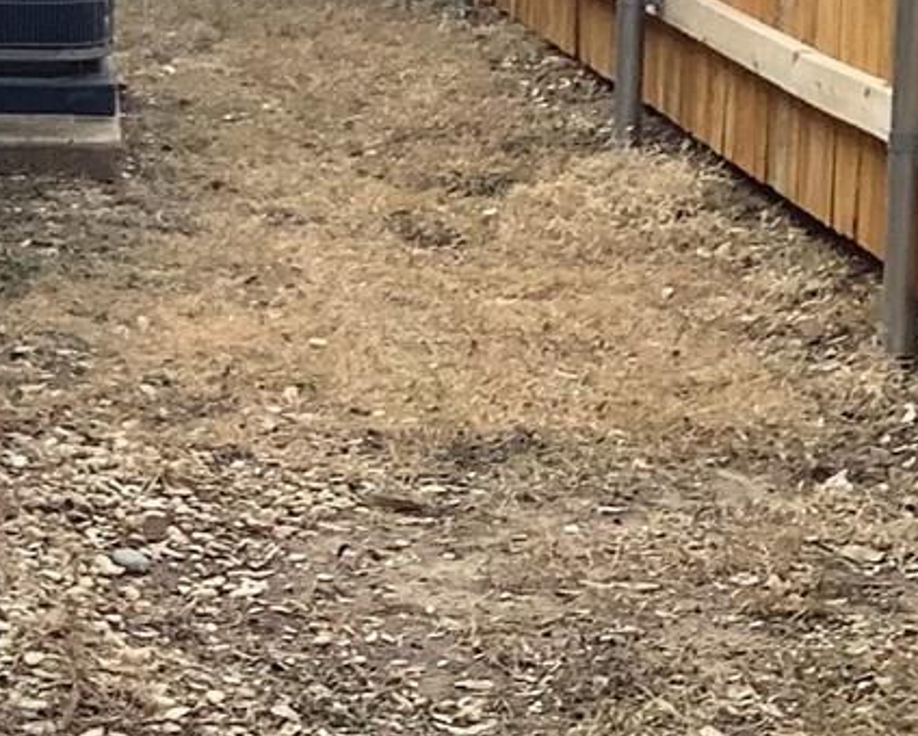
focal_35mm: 146
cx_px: -585
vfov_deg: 10.5
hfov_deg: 12.4
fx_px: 3970
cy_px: 24
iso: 25
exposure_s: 1/124
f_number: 2.4
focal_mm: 3.3
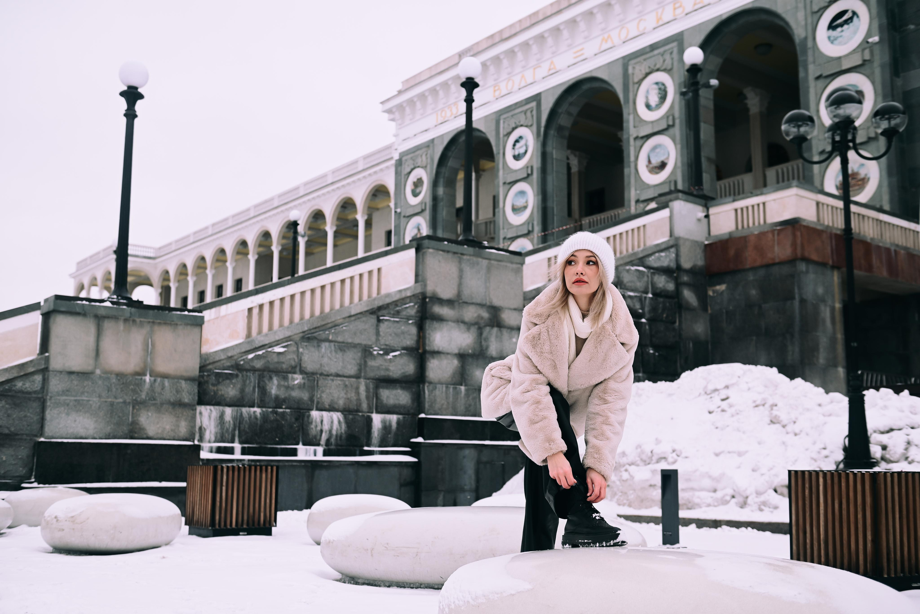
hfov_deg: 50.7
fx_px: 971
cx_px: 460
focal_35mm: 38
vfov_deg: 35.1
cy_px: 307
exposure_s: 1/250
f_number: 4
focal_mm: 38
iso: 79
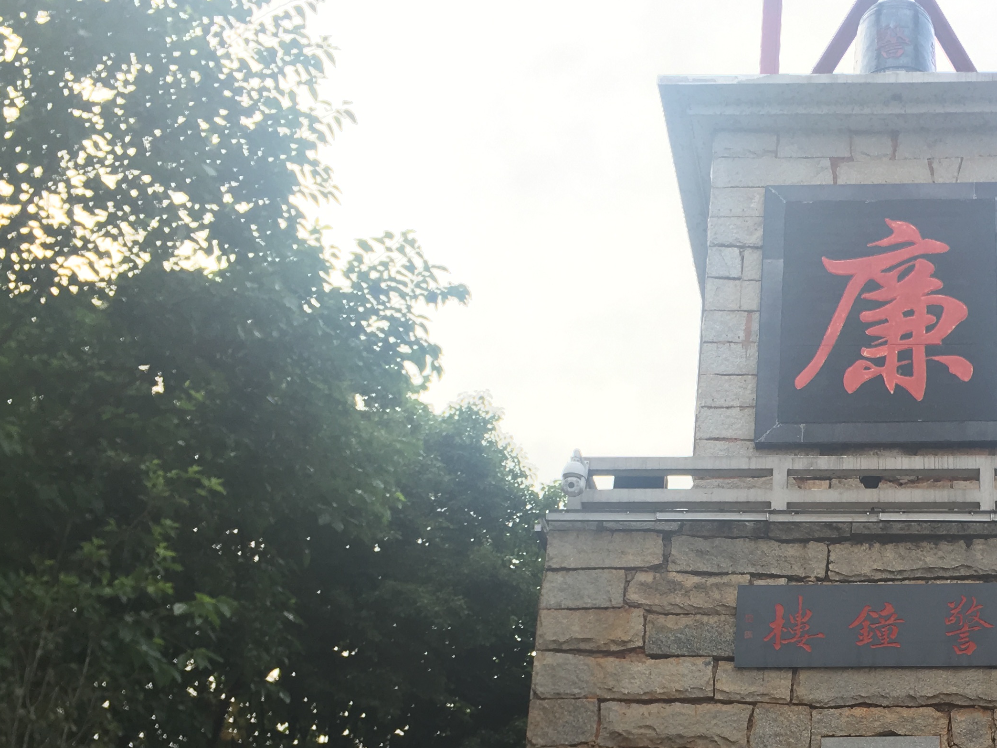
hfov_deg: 33.1
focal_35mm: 56
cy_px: 663
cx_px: 838
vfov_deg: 25.4
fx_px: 1613
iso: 25
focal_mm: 4.15
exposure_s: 1/447
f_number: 2.2
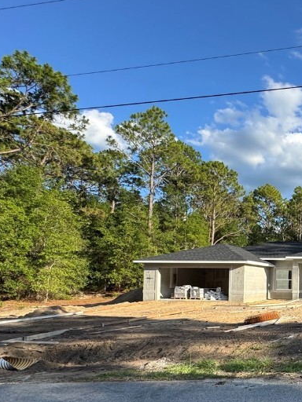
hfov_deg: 35.8
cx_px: 381
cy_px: 274
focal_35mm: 28
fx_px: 326
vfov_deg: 61.6
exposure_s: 1/812
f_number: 2.2
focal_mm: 2.22
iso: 50
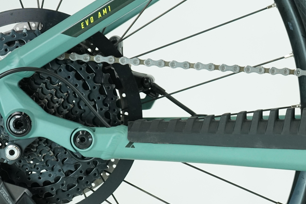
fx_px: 1300
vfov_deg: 9.0
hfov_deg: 13.3
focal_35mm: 153
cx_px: 300
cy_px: 152
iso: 1600
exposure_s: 1/200
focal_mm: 63
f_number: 5.6
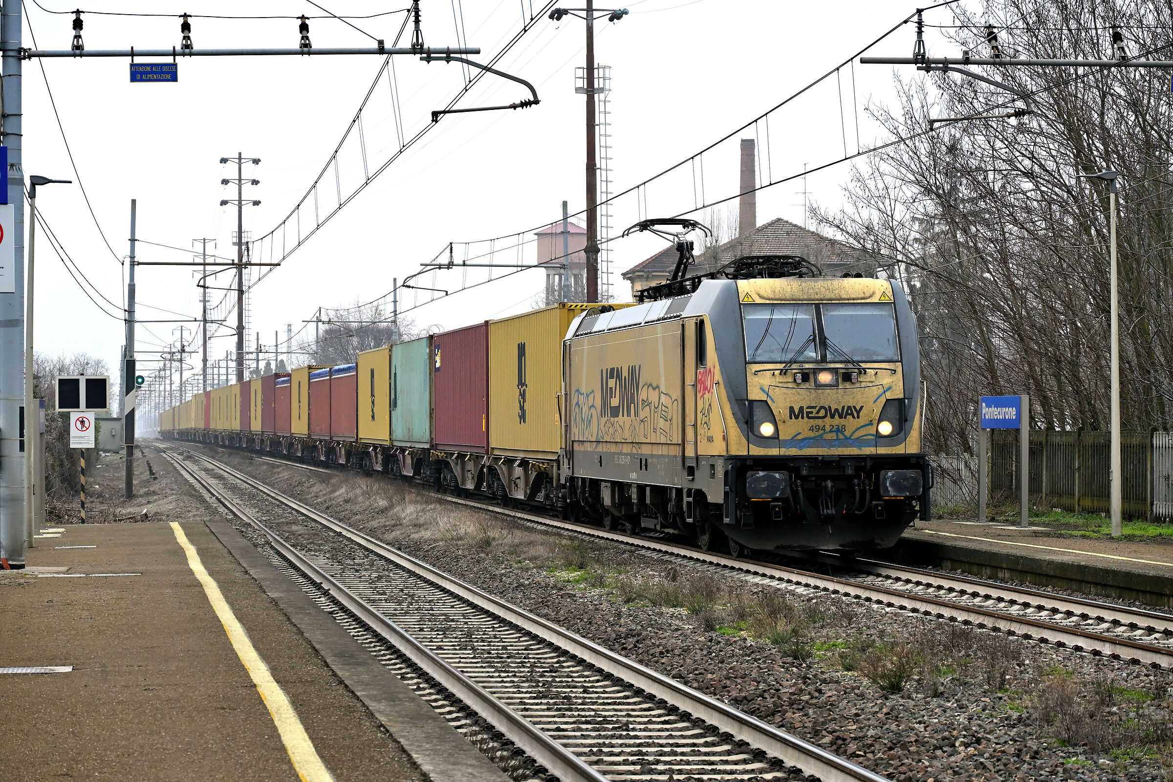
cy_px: 391
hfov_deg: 18.9
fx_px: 3519
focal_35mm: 108
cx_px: 586
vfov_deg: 12.7
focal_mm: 72
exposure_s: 1/1000
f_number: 6.3
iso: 800
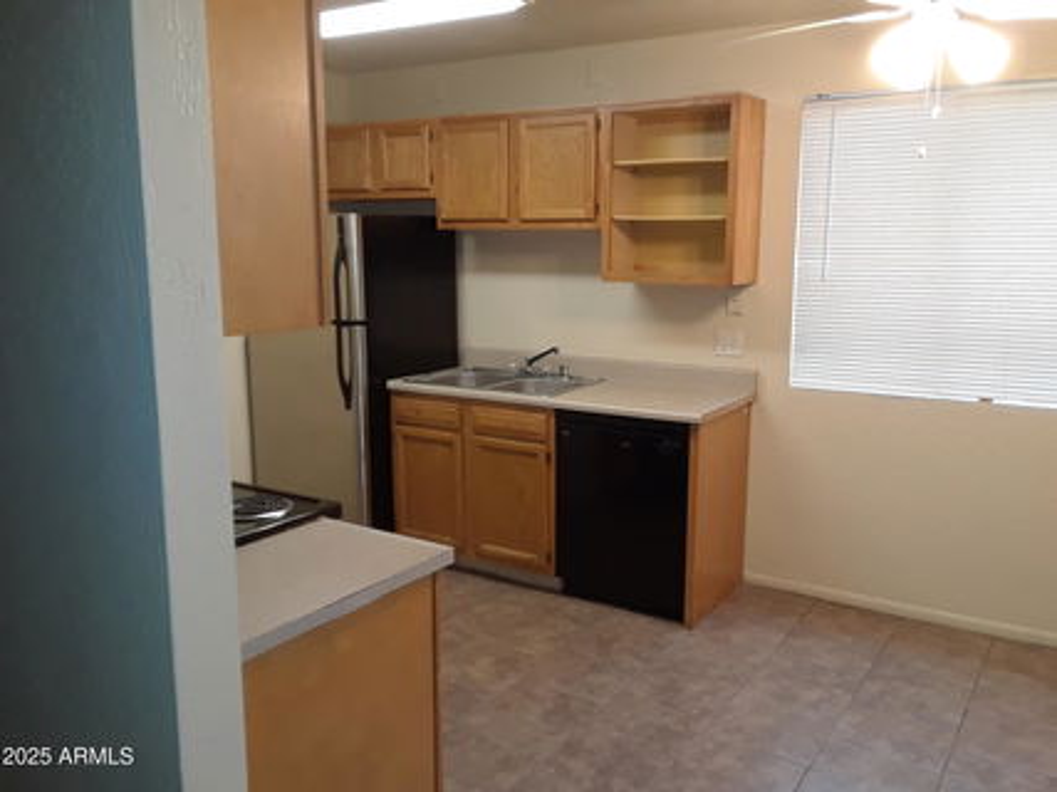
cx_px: 528
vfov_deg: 46.8
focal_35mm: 30
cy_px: 396
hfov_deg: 60.0
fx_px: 916
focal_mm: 2.47
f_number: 1.9
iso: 100
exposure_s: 1/30
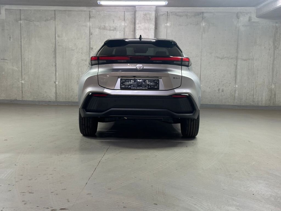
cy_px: 106
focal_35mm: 48
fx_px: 390
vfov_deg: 30.3
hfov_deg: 39.7
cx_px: 140
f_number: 1.78
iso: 250
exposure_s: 1/50
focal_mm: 6.86
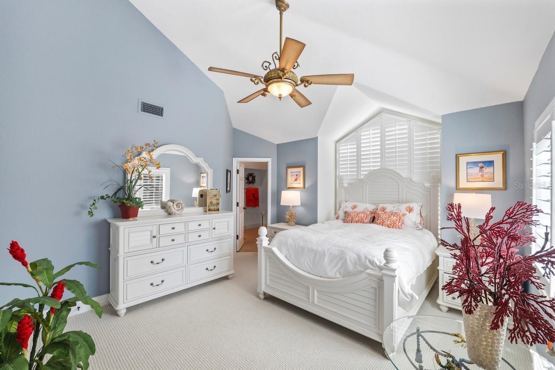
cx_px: 278
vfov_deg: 81.2
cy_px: 185
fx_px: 216
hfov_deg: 104.2
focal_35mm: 14
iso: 400
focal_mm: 14
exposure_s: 1/10
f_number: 8
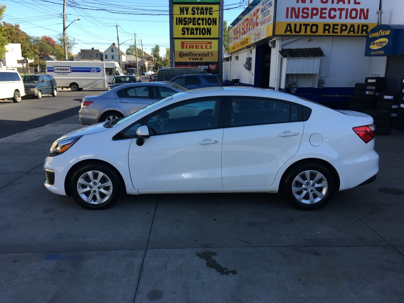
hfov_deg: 61.7
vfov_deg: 48.2
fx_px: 338
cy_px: 152
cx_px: 202
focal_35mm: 29
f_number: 2.2
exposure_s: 1/493
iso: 25
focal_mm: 4.15
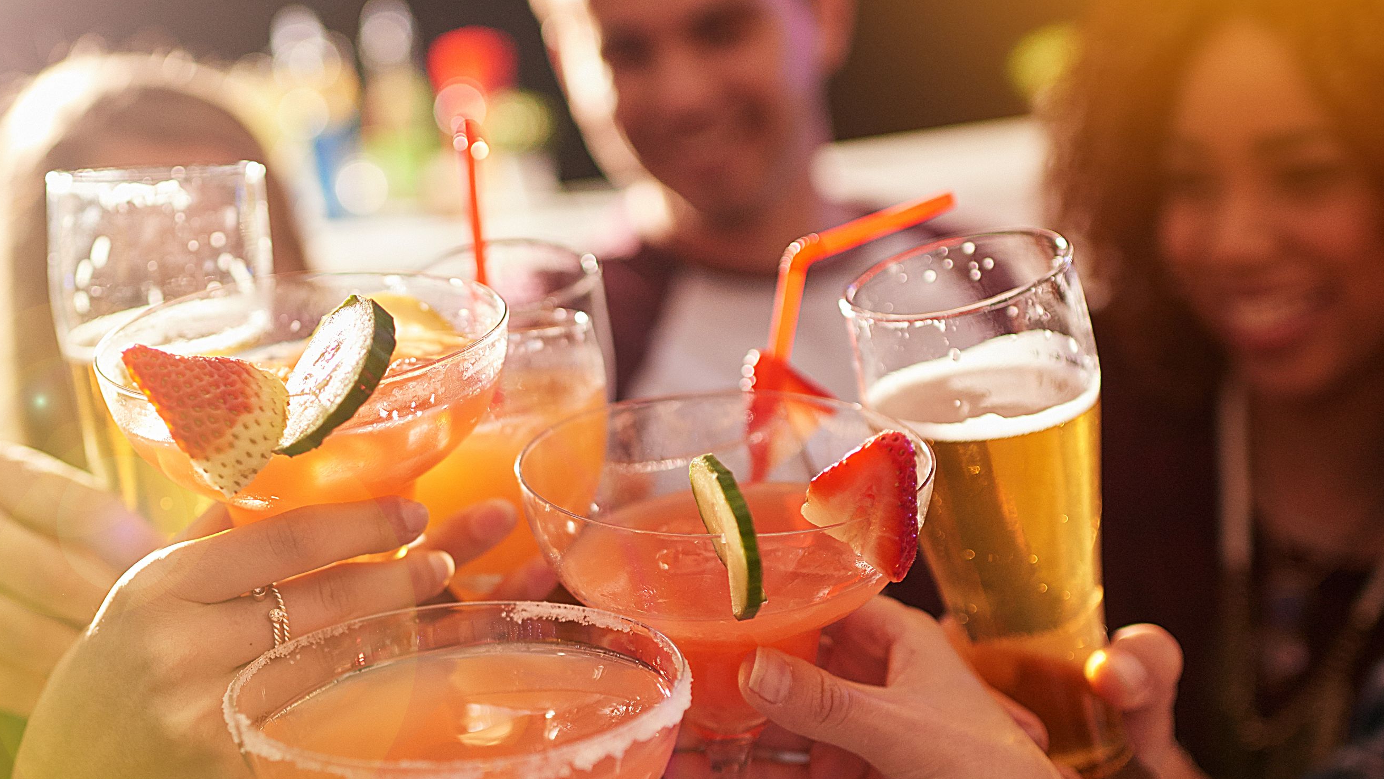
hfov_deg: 36.8
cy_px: 560
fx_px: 2055
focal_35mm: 56
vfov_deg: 21.3
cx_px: 443
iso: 1250
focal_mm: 35
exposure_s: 1/200
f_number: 2.5
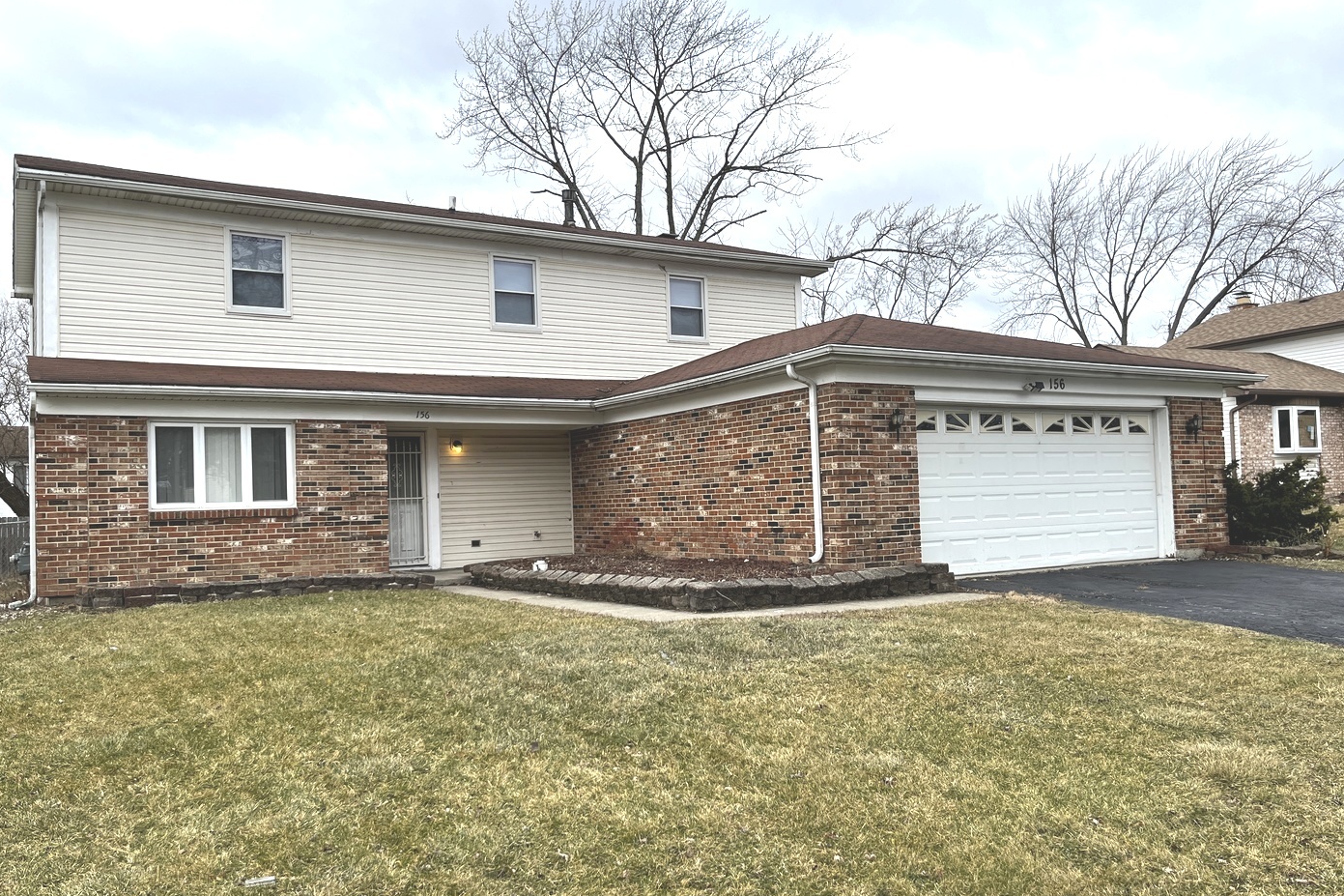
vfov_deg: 46.4
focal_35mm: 28
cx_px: 658
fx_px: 1045
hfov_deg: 65.5
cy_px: 466
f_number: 1.6
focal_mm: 5.1
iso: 50
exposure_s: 1/1497
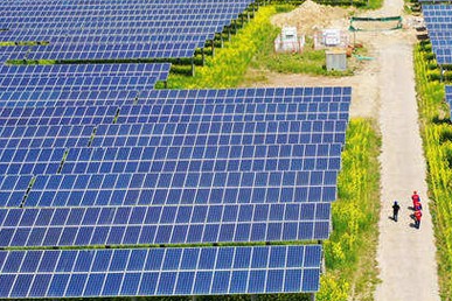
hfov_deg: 34.1
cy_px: 219
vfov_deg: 24.4
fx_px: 691
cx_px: 413
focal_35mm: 55
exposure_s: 1/1600
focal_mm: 10.26
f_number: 2.8
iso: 100
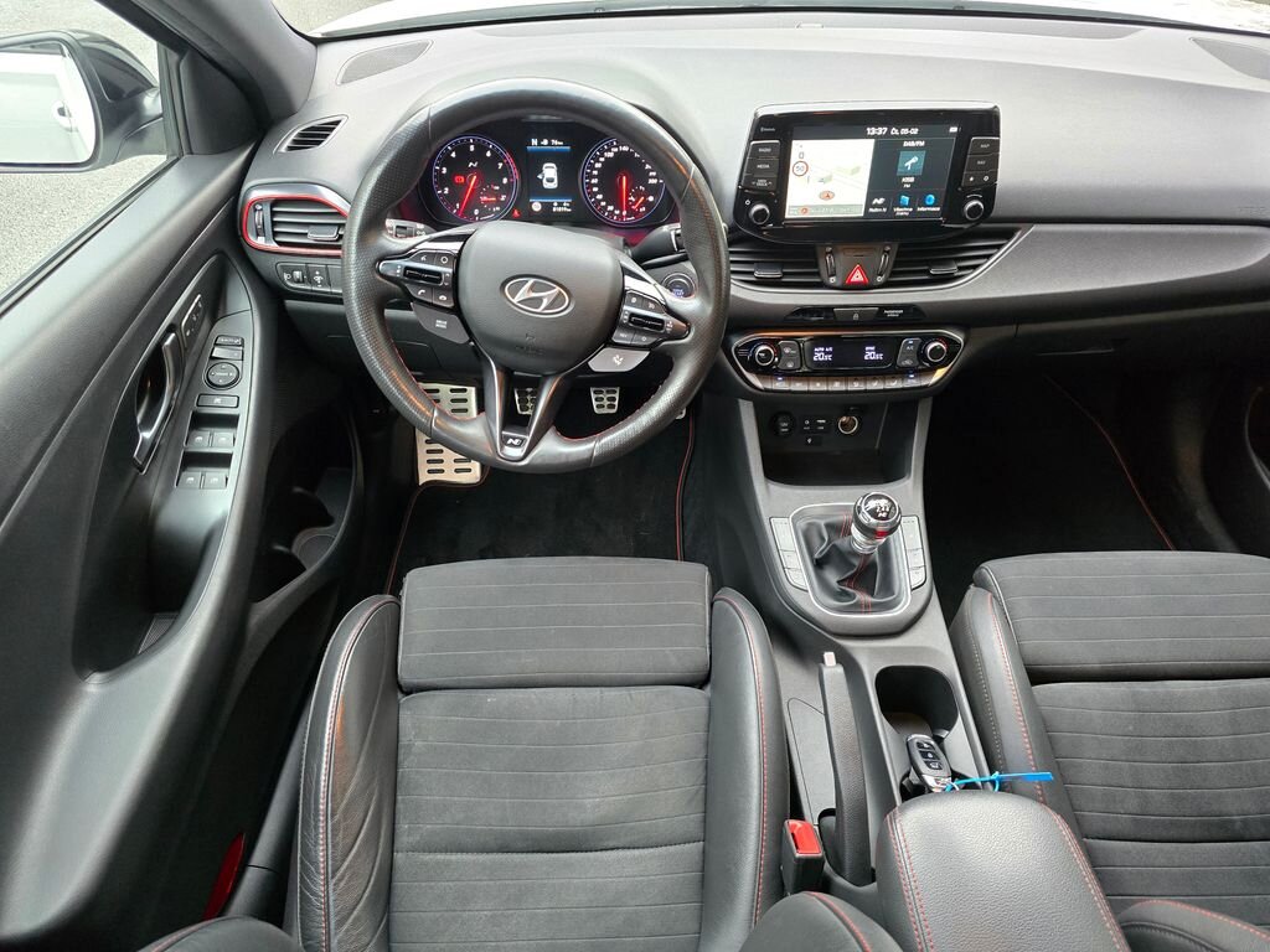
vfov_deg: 58.9
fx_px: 844
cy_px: 476
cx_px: 635
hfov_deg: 73.9
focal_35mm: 23
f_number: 1.7
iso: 800
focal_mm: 6.3
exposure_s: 1/120
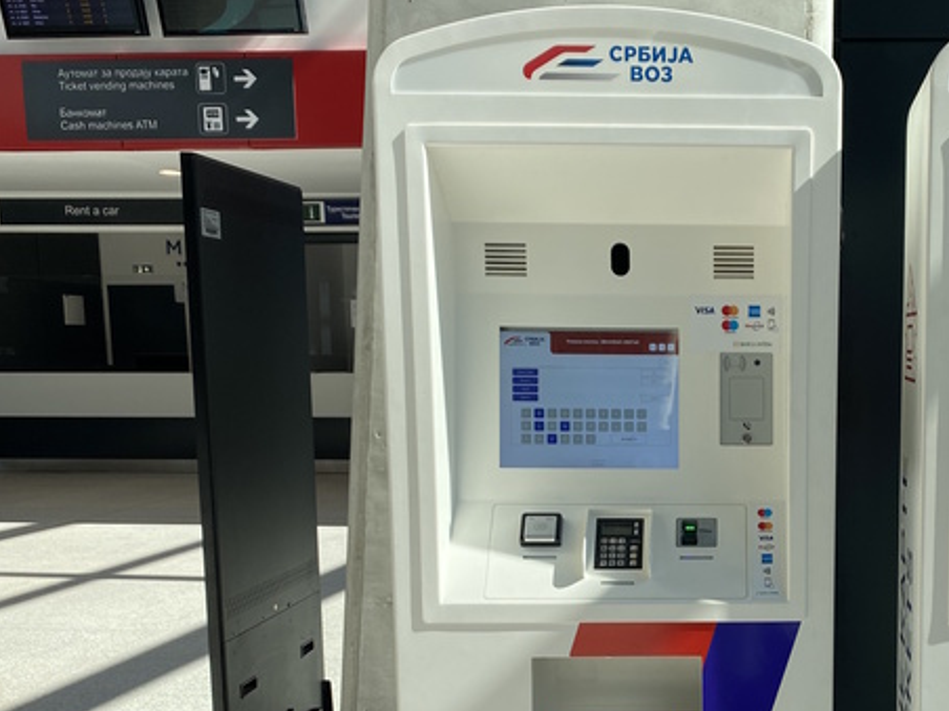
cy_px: 554
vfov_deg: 30.8
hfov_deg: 39.5
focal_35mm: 46
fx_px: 1261
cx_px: 771
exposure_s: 1/738
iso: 32
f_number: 1.8
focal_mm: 4.25
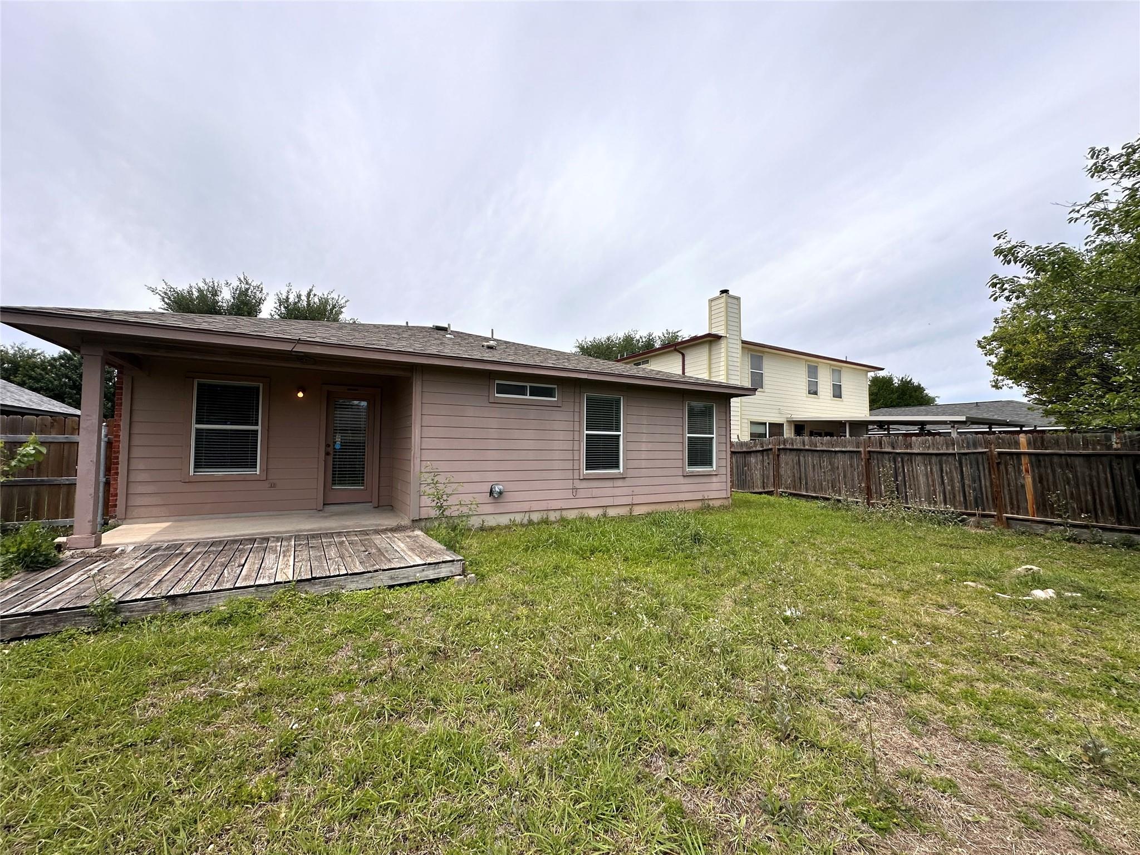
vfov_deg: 85.7
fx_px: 461
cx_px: 570
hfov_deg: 102.1
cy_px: 428
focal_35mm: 14
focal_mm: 2.22
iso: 50
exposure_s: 1/2618
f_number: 2.2
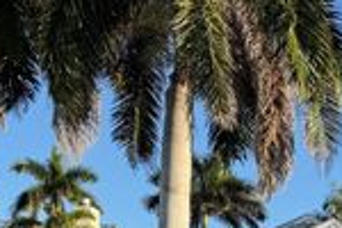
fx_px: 788
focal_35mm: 83
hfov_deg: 20.0
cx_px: 554
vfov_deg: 14.7
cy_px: 389
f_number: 1.78
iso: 80
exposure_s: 1/2000
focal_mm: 6.76
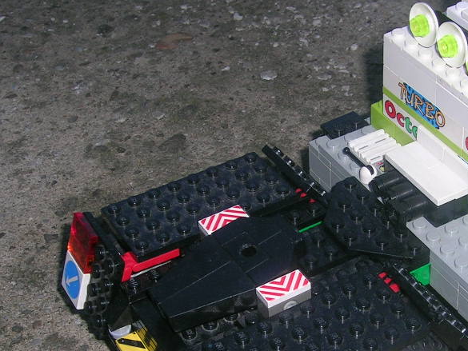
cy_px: 268
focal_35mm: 77
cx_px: 294
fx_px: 1041
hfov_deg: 25.3
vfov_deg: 19.0
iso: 50
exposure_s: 1/60.1
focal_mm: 6.7
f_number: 5.1
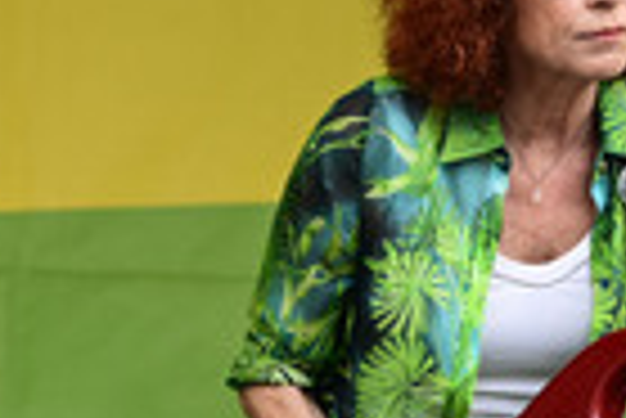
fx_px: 6545
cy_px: 252
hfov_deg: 5.4
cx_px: 871
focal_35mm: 376
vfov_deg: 3.7
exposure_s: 1/250
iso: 320
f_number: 5
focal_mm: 116
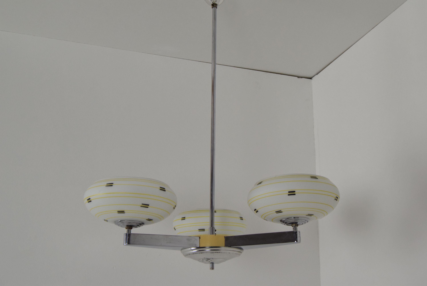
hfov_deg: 42.3
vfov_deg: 29.0
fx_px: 552
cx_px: 214
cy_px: 143
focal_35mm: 46
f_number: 8
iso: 1600
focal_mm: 31
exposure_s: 1/250
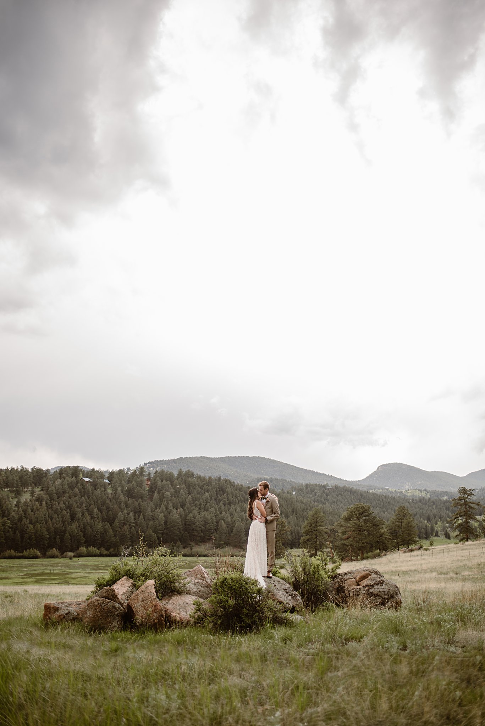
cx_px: 242
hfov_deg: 37.9
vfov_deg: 54.4
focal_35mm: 35
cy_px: 363
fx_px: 707
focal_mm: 35
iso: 200
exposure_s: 1/1600
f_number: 1.8
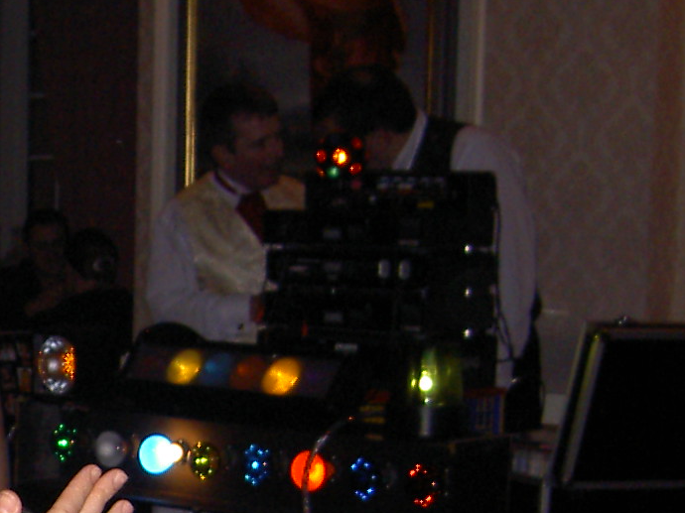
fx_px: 2216
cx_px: -176
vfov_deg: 12.9
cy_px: 577
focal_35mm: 112
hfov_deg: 16.7
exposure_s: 1/60
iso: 100
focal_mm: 5.6
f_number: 2.8
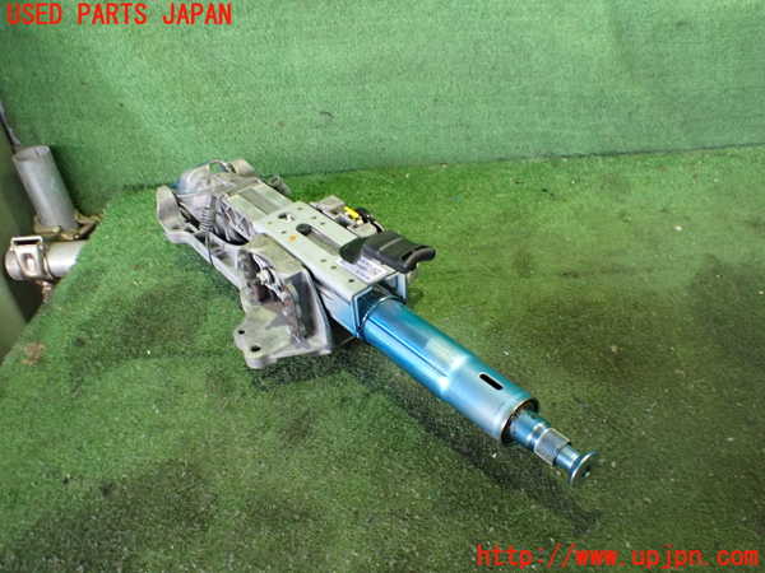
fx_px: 663
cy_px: 286
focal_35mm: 30
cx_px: 382
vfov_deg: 46.8
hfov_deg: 60.0
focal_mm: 5.4
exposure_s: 1/50
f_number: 2.3
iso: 800
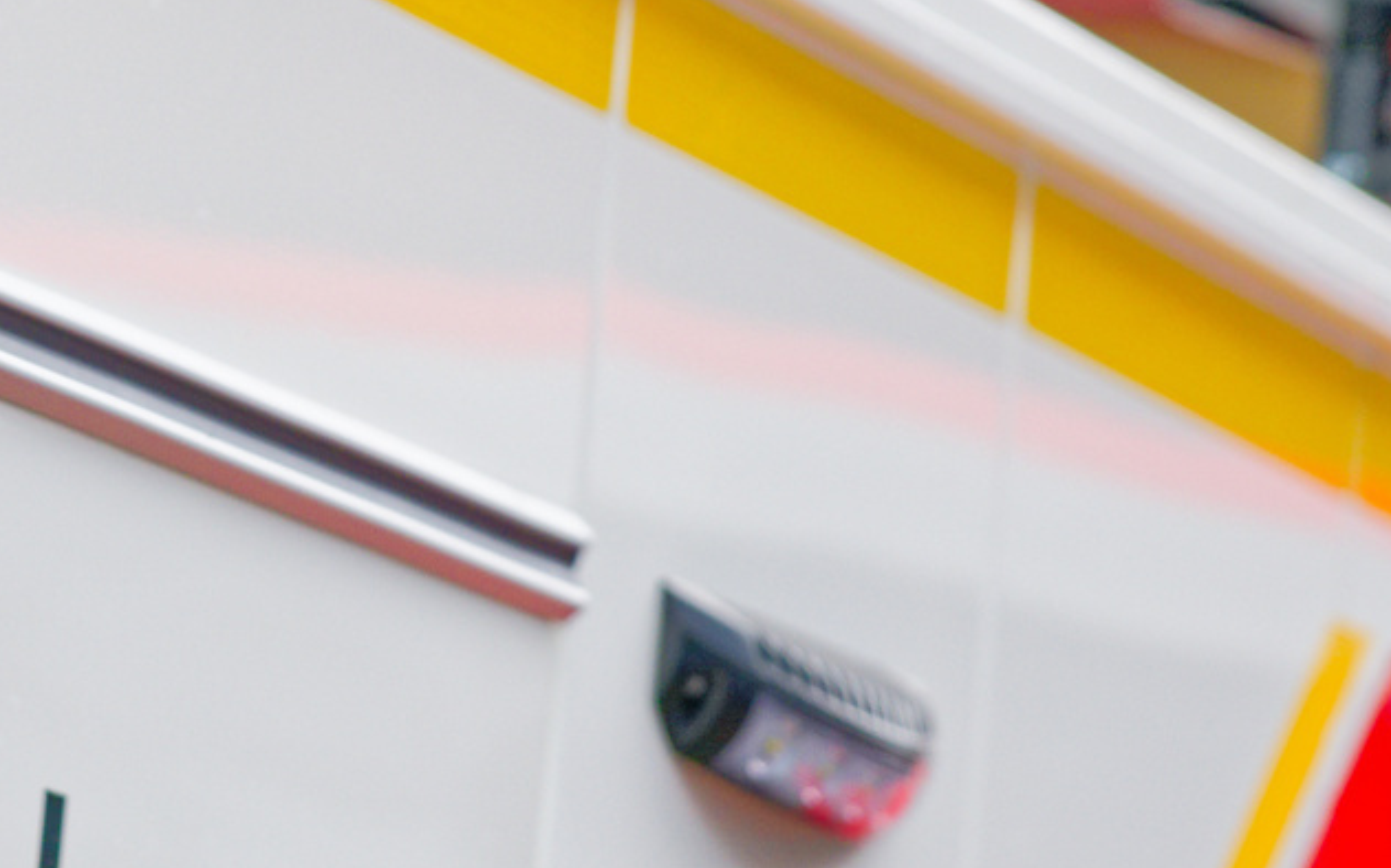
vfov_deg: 3.9
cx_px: 194
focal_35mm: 336
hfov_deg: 6.2
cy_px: 89
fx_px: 12734
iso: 100
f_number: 4
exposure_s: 1/800
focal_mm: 104
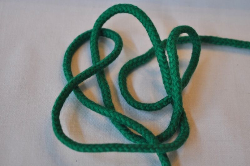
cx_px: 125
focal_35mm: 78
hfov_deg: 26.0
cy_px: 83
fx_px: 541
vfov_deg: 17.4
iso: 720
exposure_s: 1/60
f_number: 5.6
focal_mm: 52
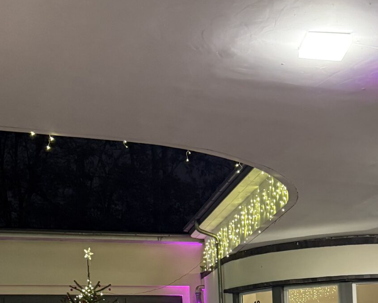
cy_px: 368
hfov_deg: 26.2
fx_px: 794
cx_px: 311
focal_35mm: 71
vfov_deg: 20.1
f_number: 1.78
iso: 640
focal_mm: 6.76
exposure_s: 1/32
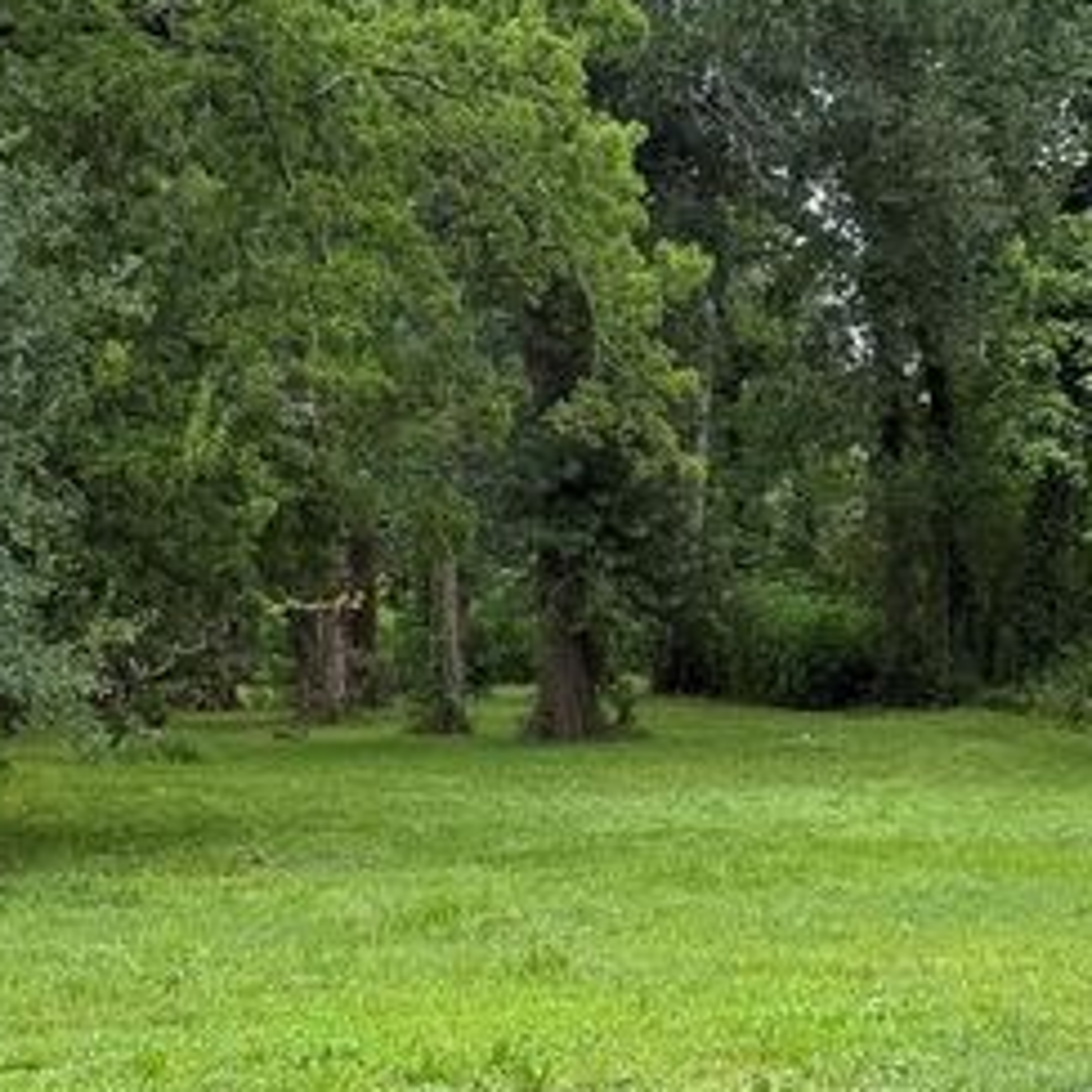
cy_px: 682
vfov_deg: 15.0
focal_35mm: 116
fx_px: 4140
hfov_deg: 15.0
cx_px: 712
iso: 80
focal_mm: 6.76
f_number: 1.78
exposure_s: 1/1203
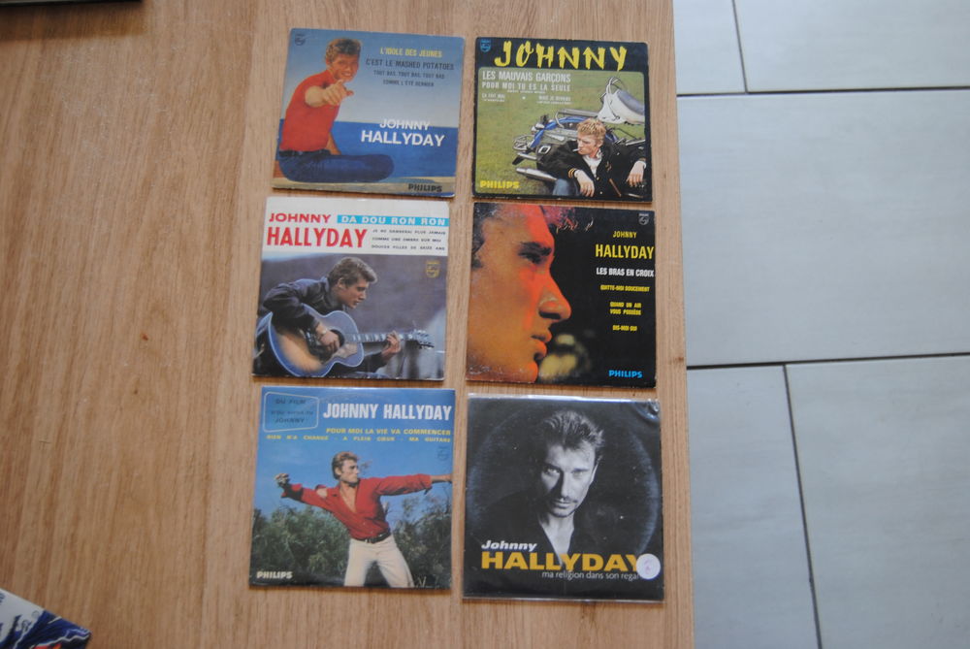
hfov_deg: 49.5
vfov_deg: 34.3
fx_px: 1052
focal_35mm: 39
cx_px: 485
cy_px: 324
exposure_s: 1/30
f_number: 4
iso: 200
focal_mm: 26
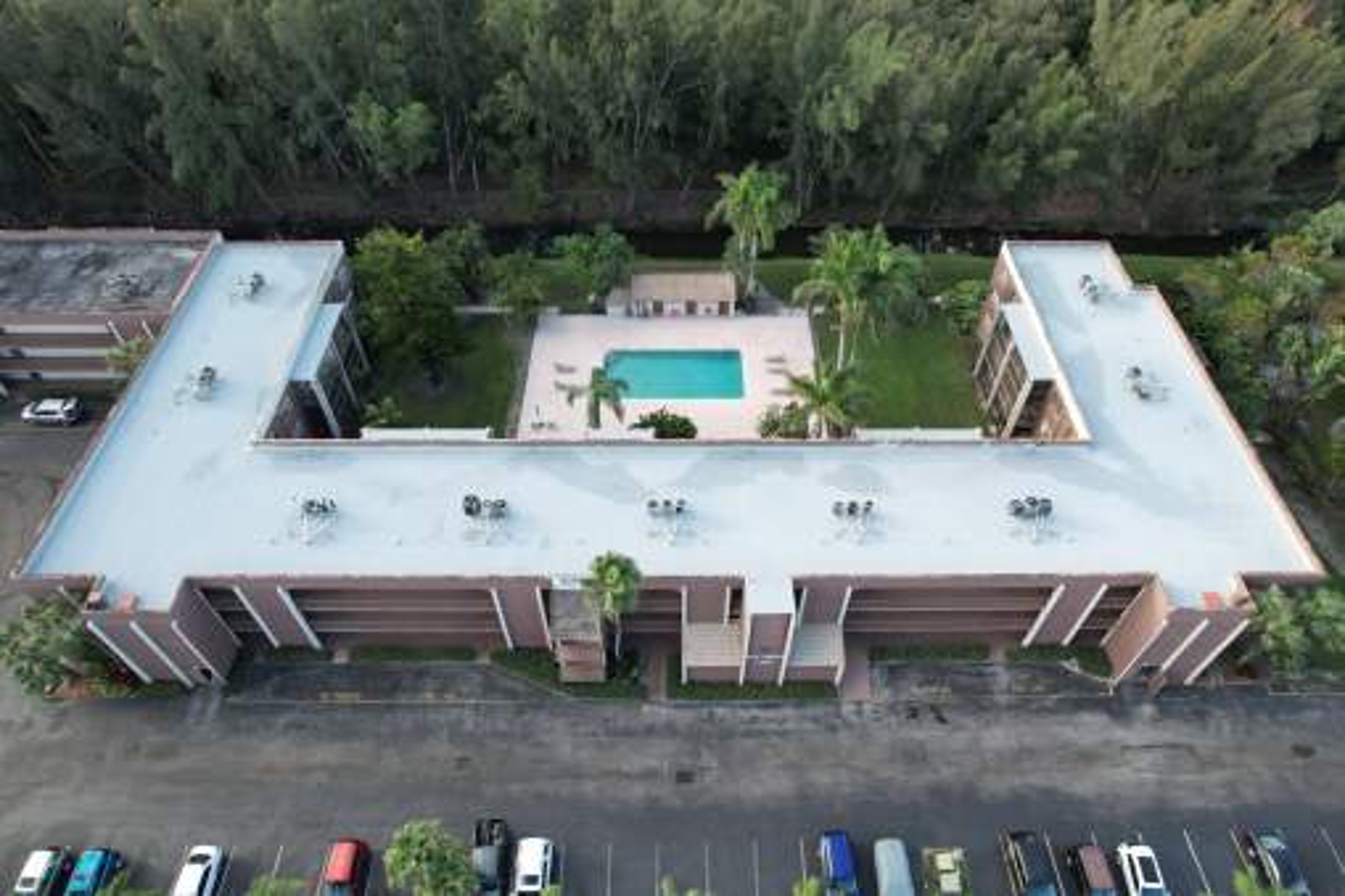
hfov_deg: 78.6
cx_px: 672
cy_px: 448
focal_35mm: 22
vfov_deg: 57.2
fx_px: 822
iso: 100
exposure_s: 1/200
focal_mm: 8.38
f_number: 2.8
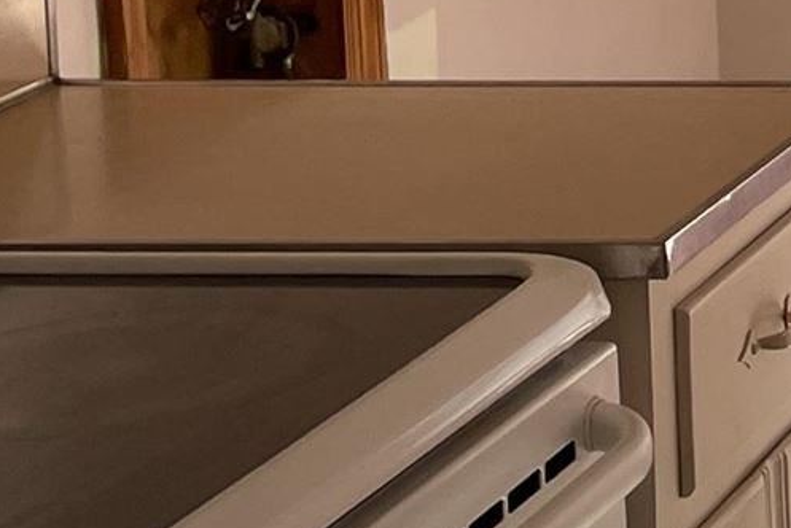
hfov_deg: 10.5
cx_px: 1931
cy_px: -301
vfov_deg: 8.0
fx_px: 3671
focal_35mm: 167
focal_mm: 4.2
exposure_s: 1/121
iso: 40
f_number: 1.6
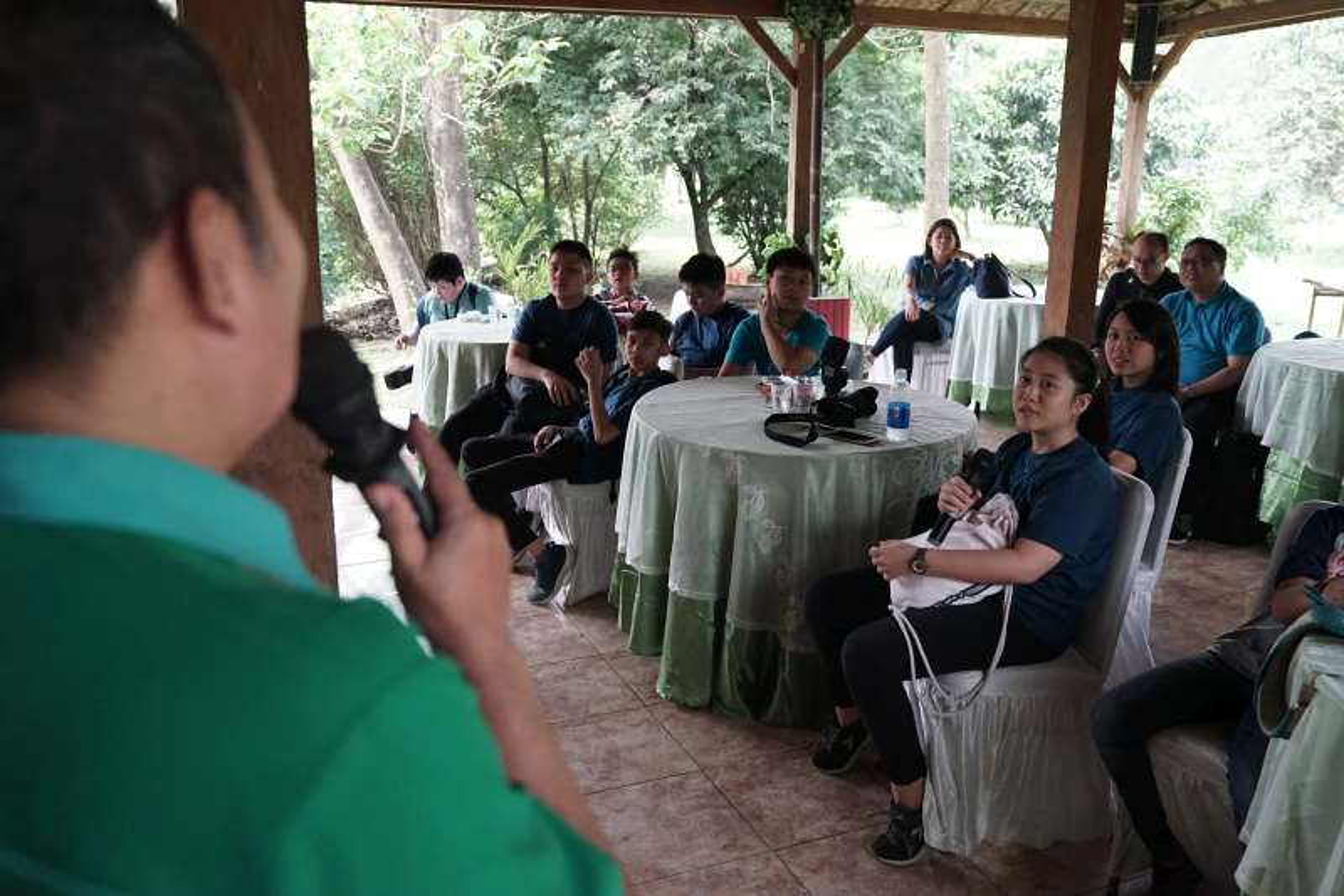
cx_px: 672
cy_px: 448
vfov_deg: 42.3
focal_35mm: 31
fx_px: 1157
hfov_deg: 60.3
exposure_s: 1/125
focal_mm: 31
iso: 5000
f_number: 4
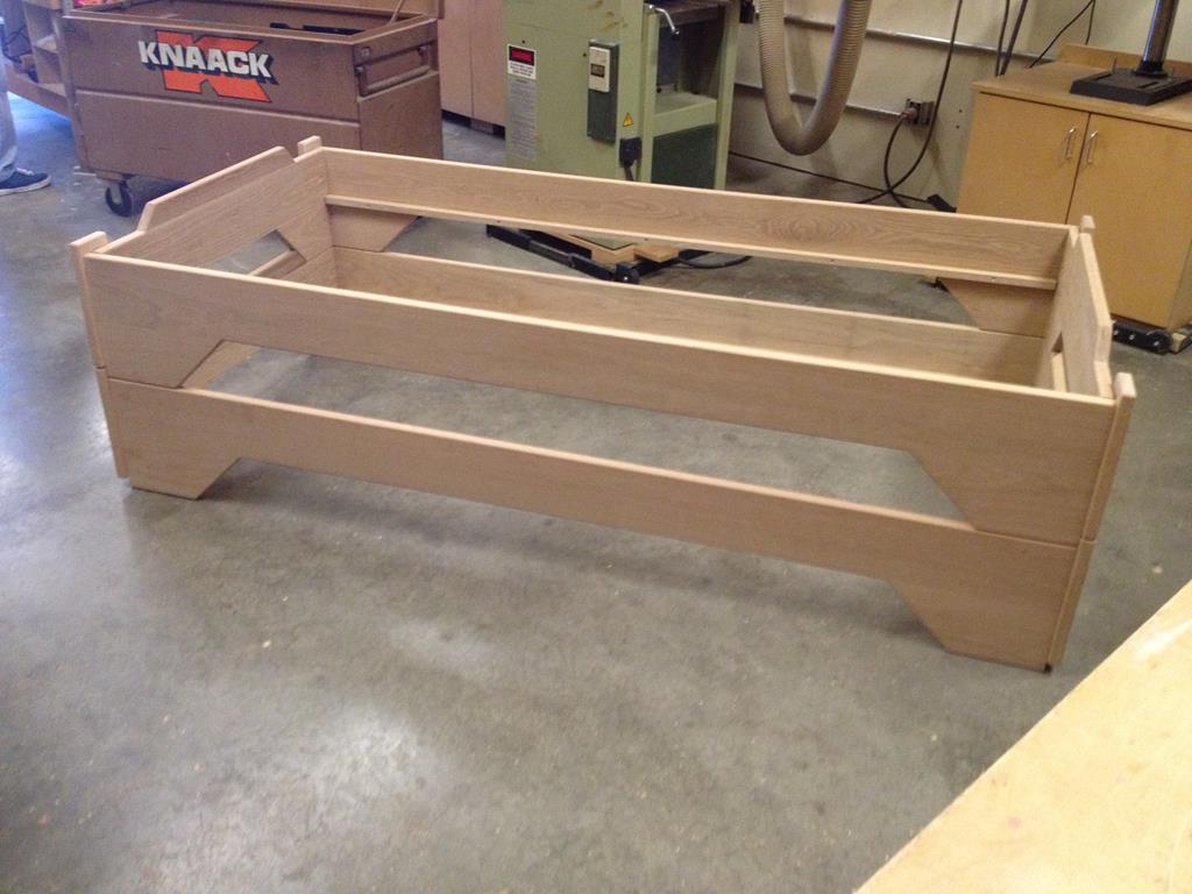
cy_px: 447
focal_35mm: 35
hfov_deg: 52.6
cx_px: 596
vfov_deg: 40.7
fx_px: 1205
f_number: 2.4
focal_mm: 4.28
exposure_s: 1/20
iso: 320
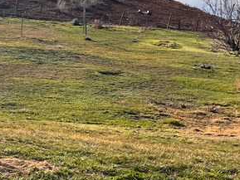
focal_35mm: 92
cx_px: -74
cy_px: 77
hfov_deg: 19.6
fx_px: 638
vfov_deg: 16.1
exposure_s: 1/4484
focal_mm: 5.1
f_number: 1.6
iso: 50
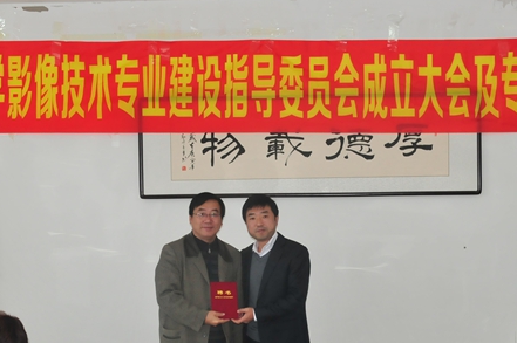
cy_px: 240
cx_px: 287
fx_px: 1062
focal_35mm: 74
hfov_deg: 27.4
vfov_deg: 18.3
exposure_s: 1/100
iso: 800
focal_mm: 32
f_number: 5
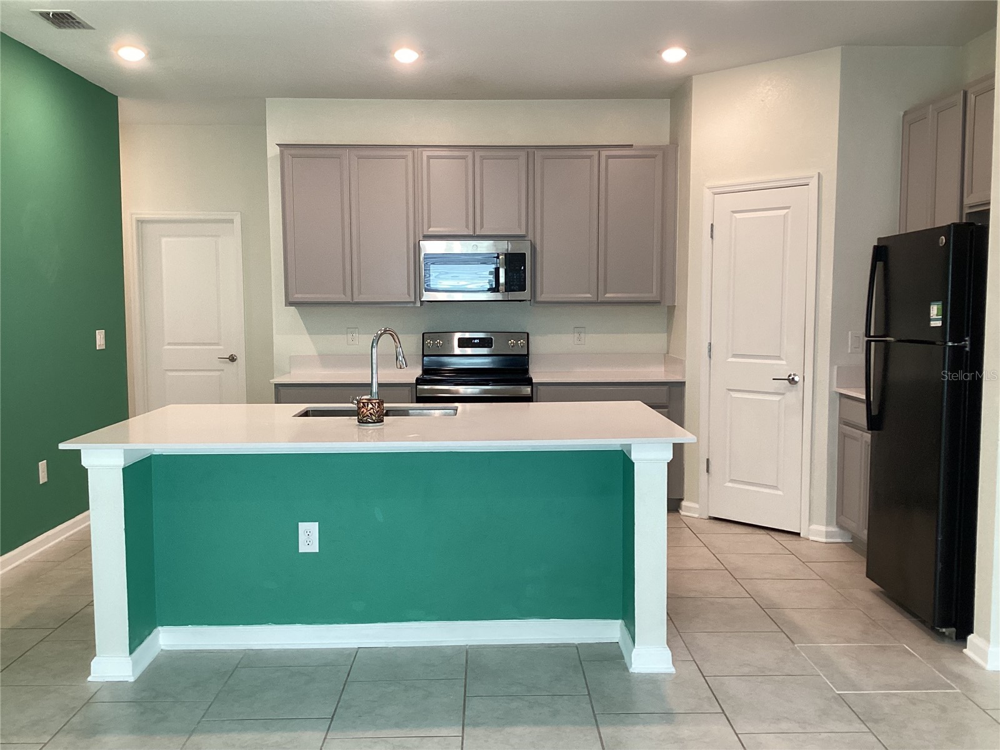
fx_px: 896
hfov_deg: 58.4
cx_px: 500
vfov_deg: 45.4
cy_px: 375
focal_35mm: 31
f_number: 2.4
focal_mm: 3.3
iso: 100
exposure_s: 1/60
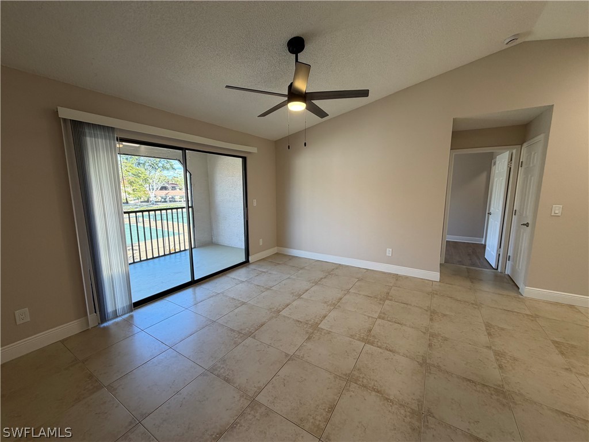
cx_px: 294
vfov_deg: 85.7
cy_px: 221
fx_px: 238
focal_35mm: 14
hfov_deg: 102.1
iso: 125
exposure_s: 1/120
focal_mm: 2.22
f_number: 2.2
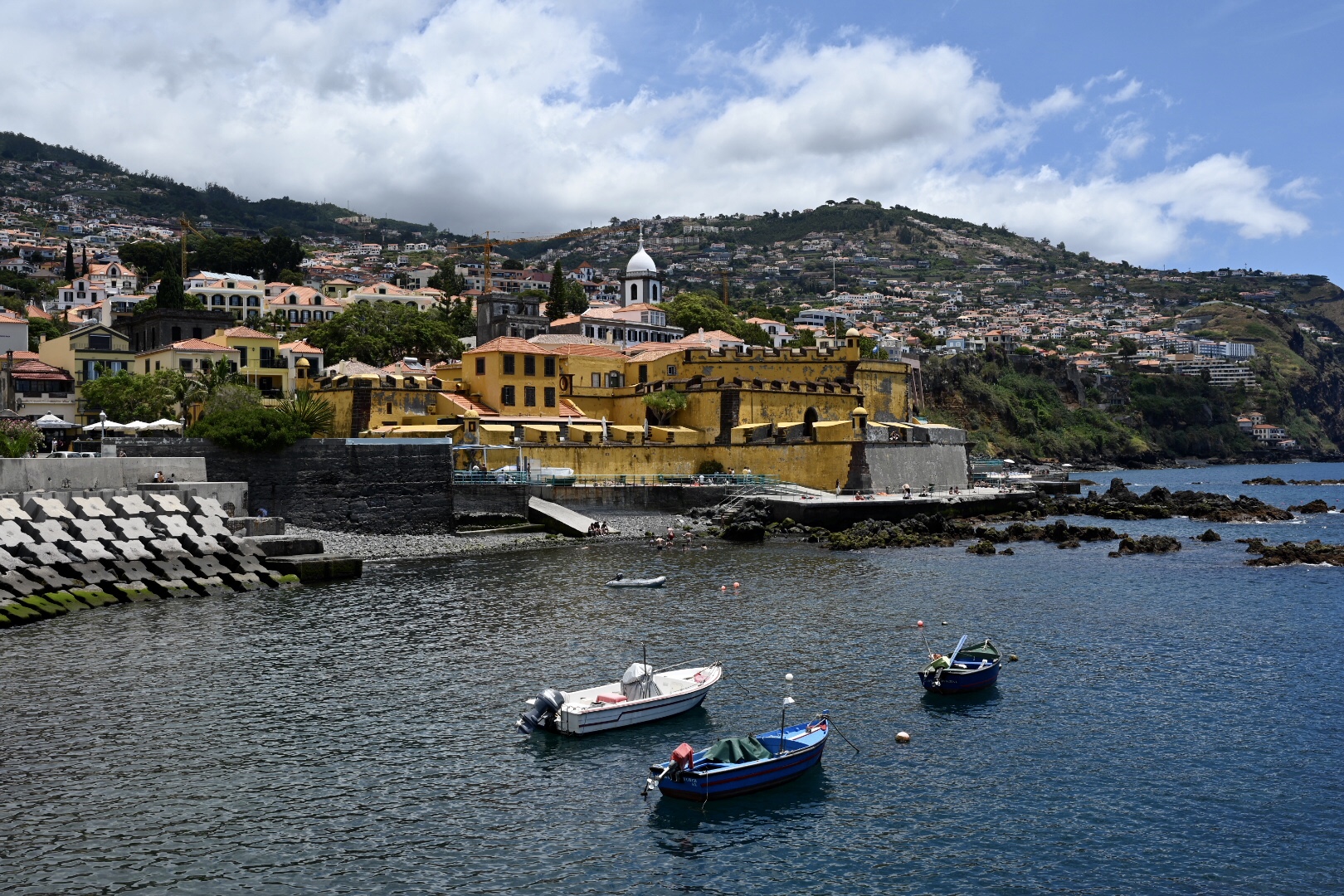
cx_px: 672
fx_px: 1344
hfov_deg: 53.1
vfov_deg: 36.9
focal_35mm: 36
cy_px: 448
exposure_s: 1/160
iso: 100
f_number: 13
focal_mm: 36
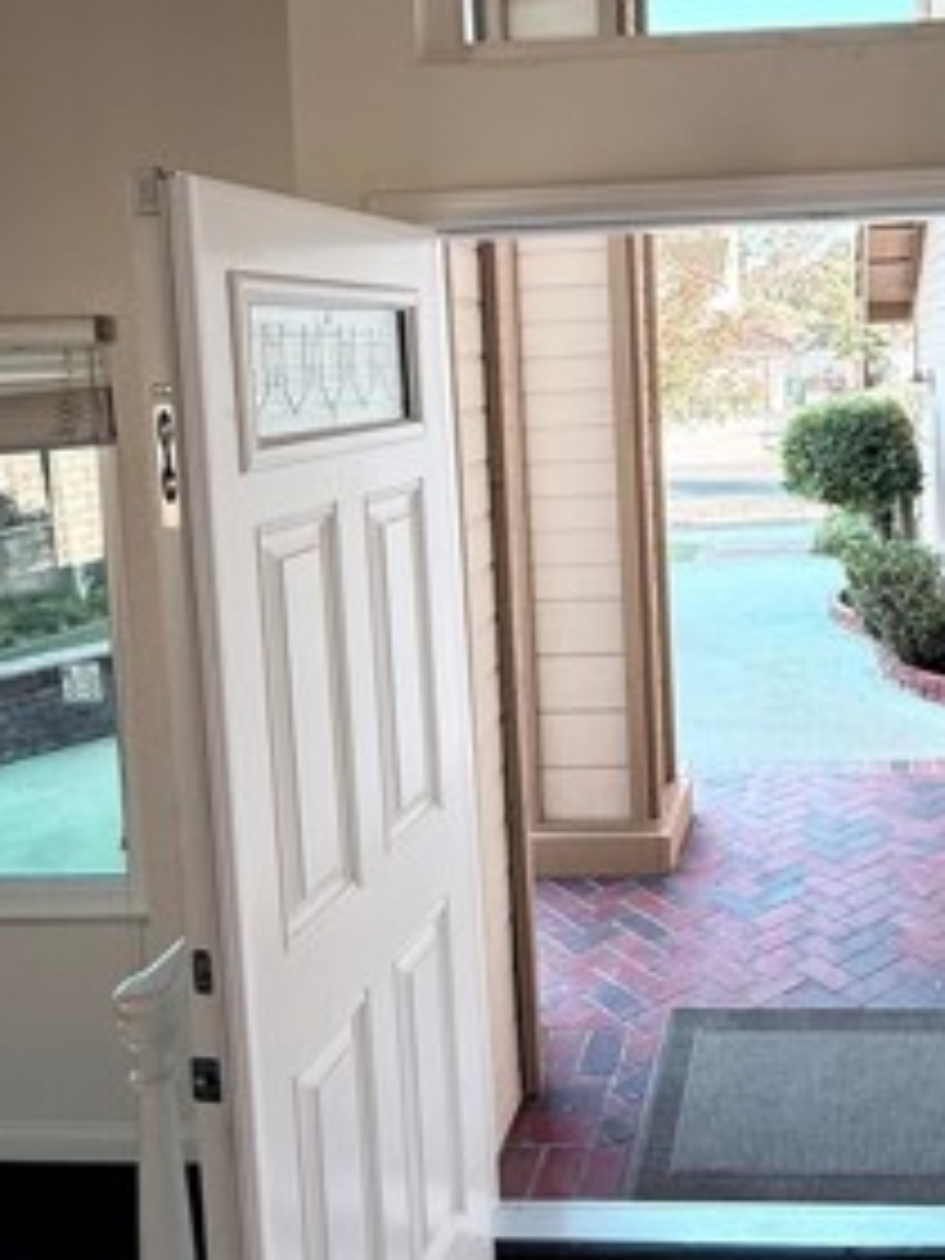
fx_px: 1165
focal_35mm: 32
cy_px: 432
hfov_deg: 42.3
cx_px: 752
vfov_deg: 55.8
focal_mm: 2.22
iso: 125
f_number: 2.2
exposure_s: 1/99
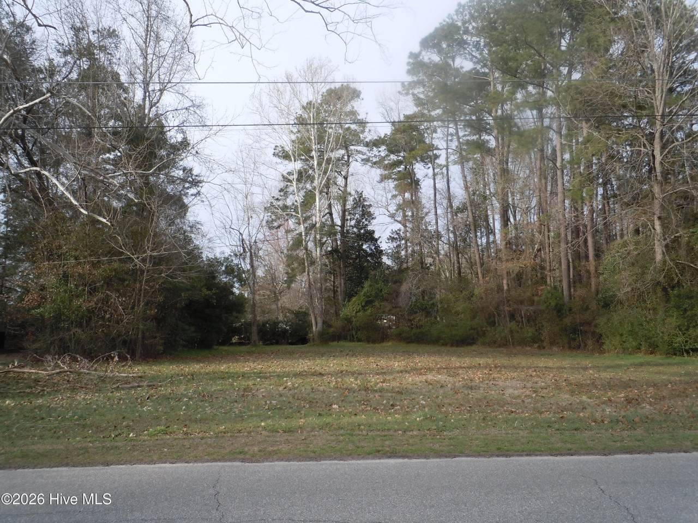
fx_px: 565
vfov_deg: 49.7
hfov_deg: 63.4
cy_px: 262
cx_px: 349
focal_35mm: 28
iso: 100
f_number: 3.7
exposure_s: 1/250
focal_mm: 5
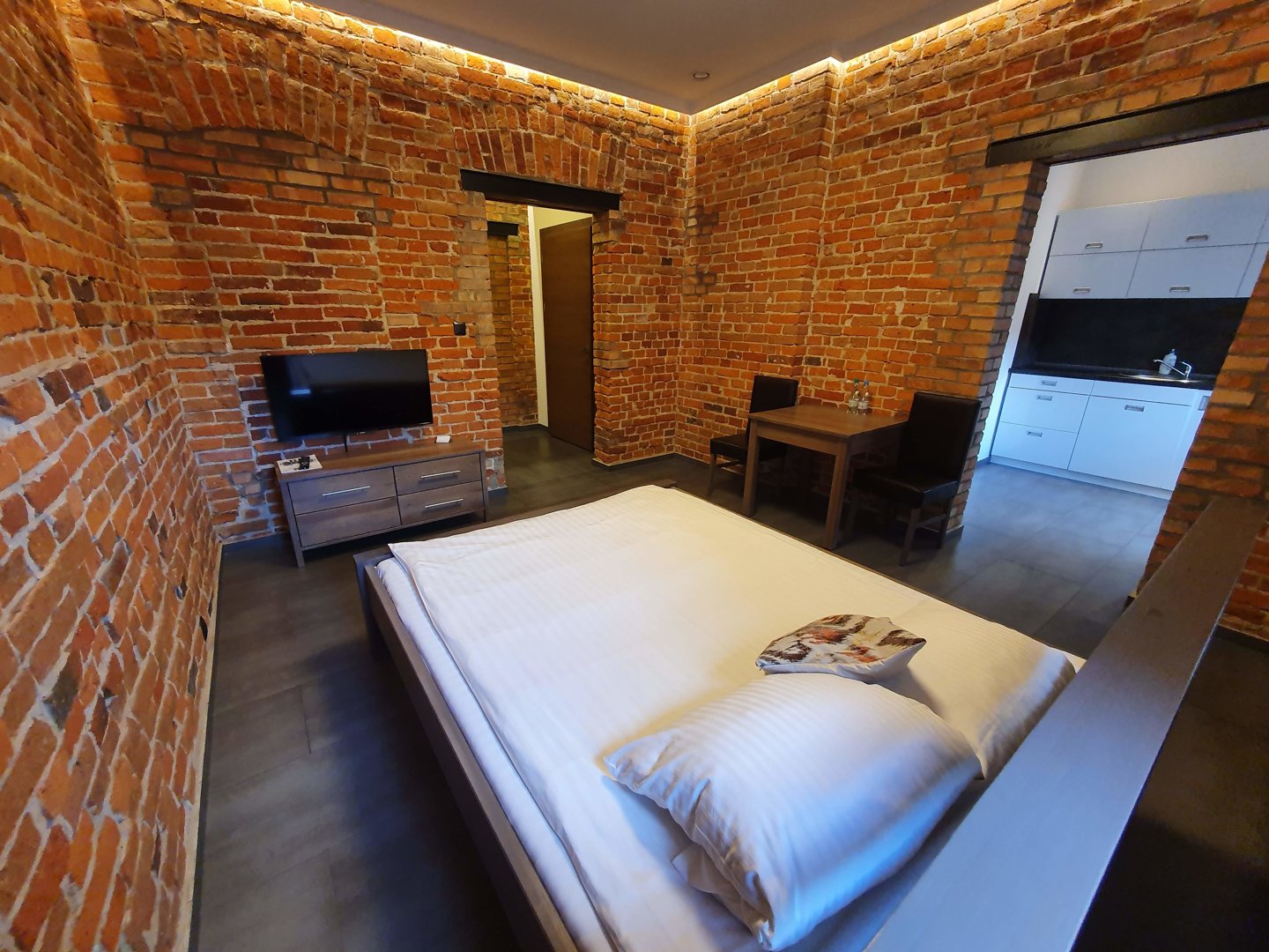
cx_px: 634
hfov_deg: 106.2
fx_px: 477
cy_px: 476
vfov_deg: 89.9
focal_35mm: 13
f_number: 2.2
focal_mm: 1.8
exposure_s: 1/50
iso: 250
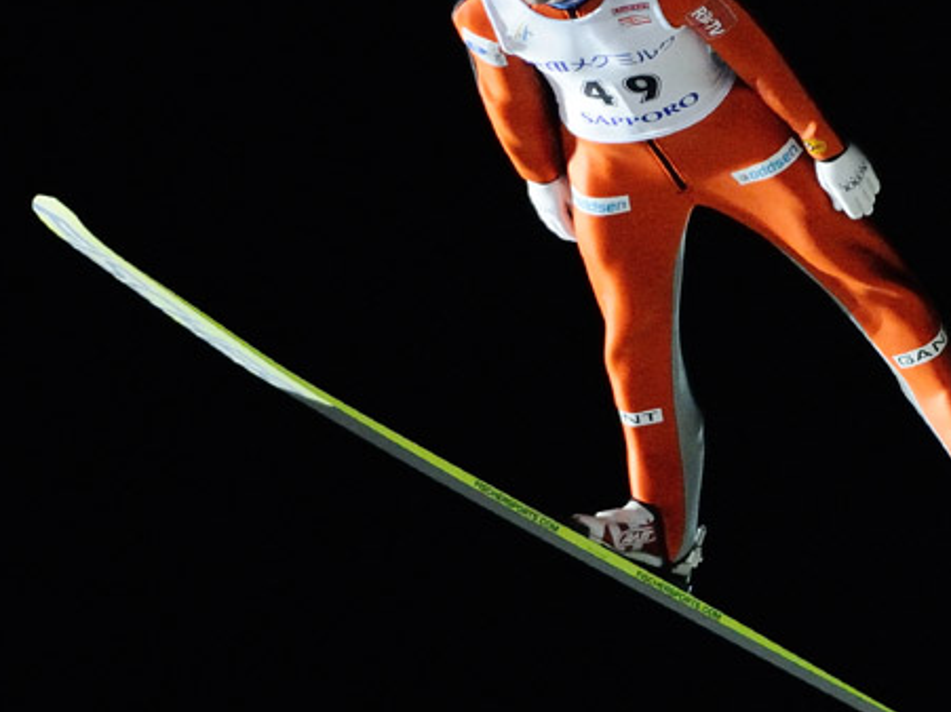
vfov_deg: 2.2
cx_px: 649
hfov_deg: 2.9
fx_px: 18979
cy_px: 293
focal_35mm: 691
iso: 2000
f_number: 4
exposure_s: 1/320
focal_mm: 300
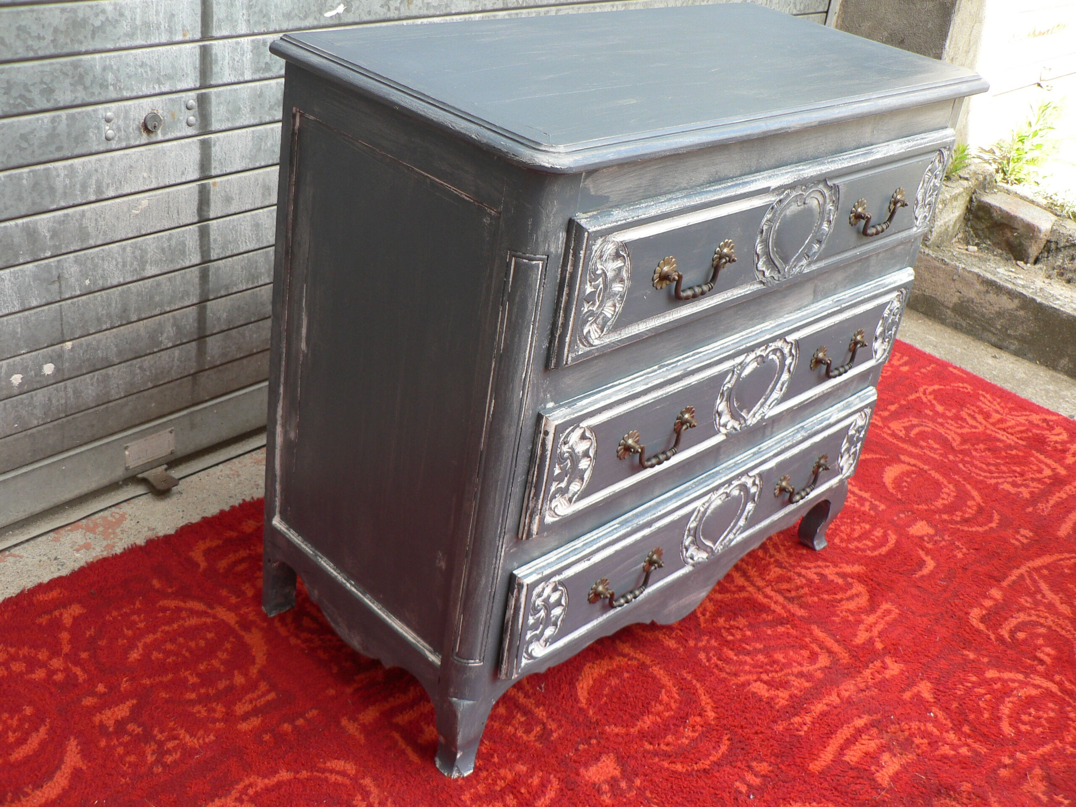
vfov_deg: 39.7
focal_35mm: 36
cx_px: 538
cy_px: 404
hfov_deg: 51.4
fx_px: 1119
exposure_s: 1/125
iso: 80
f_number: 2.8
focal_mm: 6
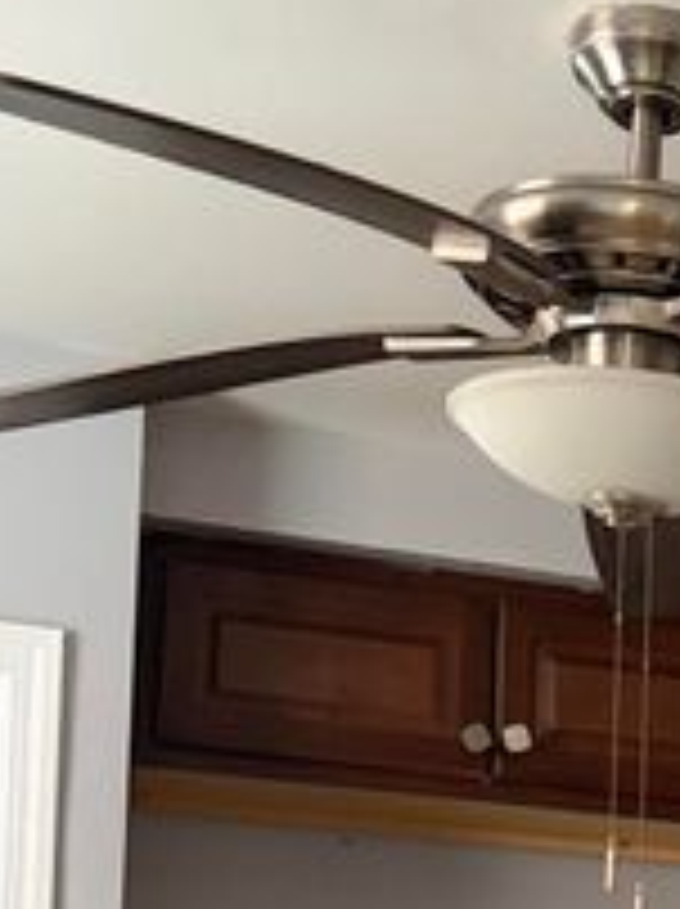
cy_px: 1141
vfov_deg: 21.0
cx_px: 1004
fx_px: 2257
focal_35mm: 86
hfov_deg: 15.8
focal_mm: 5.96
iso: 640
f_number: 1.6
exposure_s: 1/40
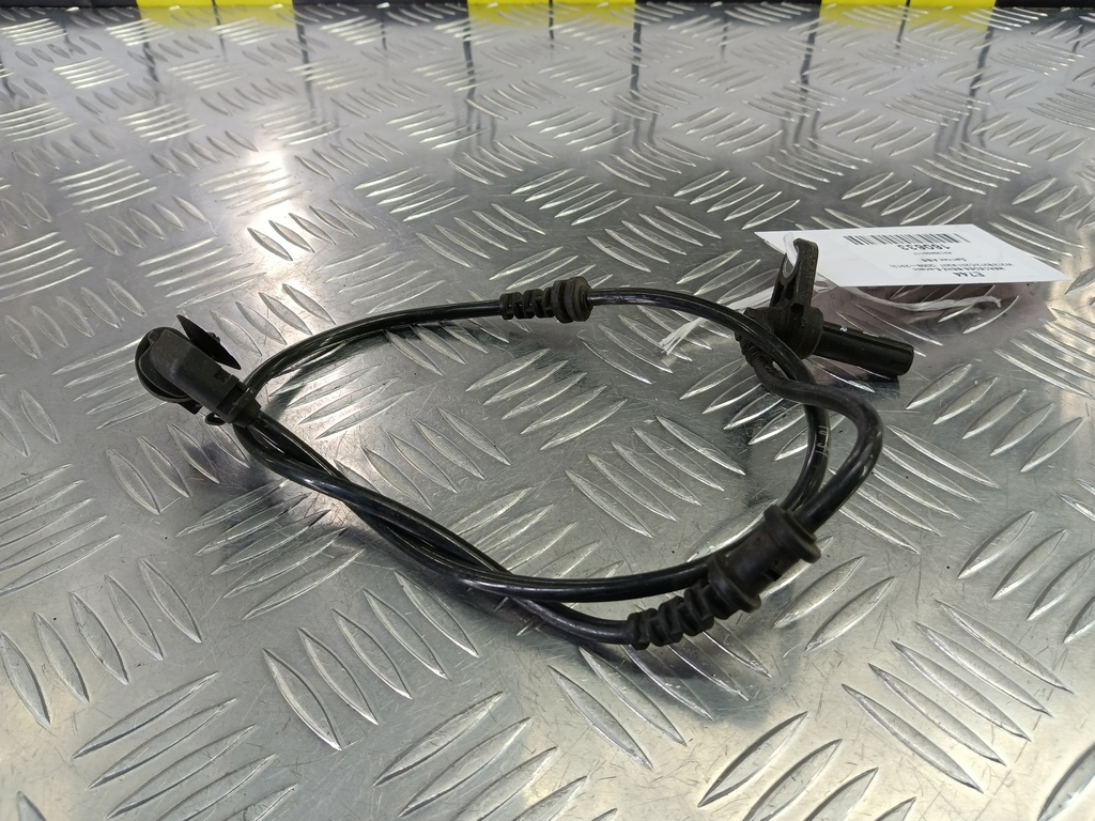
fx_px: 728
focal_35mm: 23
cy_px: 410
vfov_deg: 58.9
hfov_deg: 73.9
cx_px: 548
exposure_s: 1/50
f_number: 1.6
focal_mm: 4.11
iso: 113
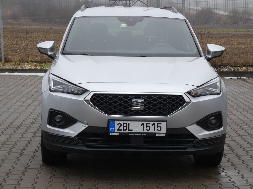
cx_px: 126
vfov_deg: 15.6
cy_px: 94
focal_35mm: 95
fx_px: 694
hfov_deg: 20.7
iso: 80
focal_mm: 17.1
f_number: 5.6
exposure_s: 1/80
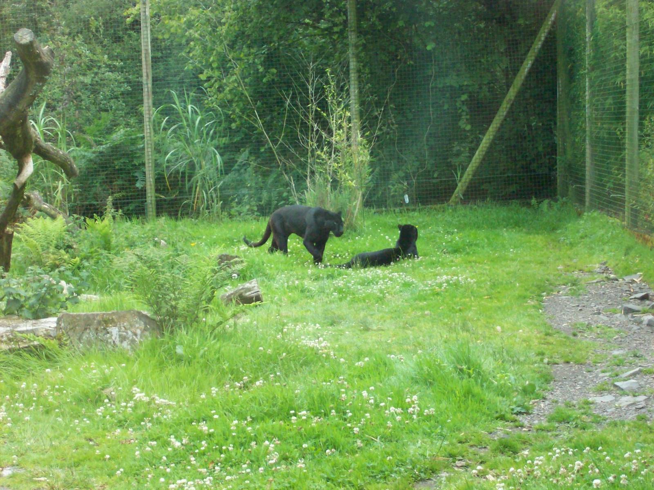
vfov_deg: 17.0
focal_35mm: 87
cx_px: 327
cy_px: 245
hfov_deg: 22.5
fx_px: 1644
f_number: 4.3
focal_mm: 14.3
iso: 306
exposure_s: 1/223
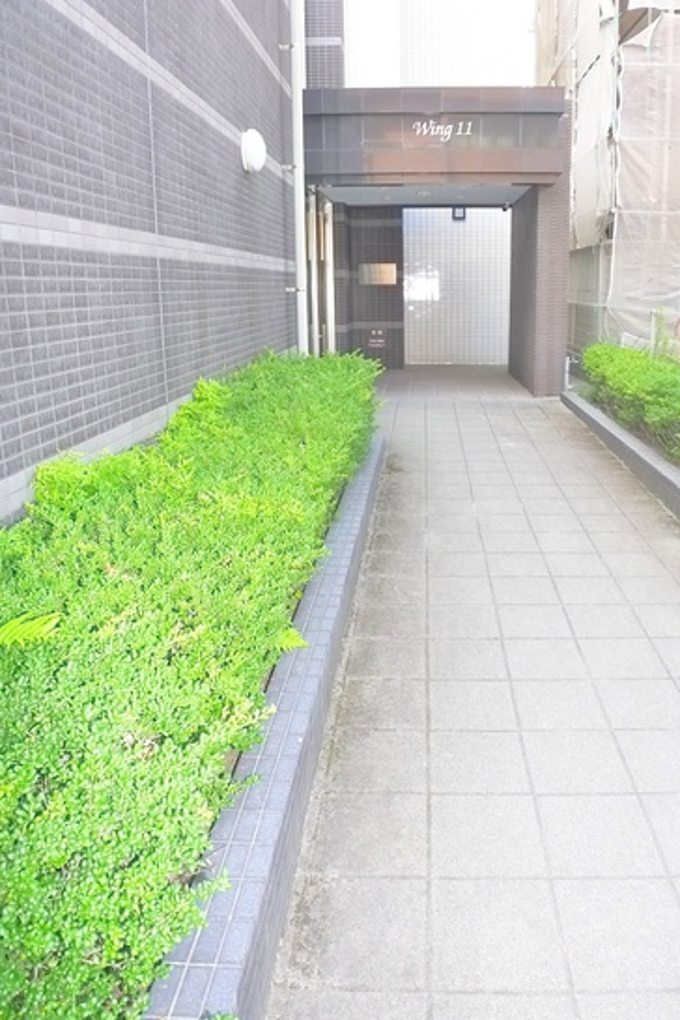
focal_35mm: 32
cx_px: 412
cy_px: 448
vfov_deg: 58.5
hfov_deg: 40.9
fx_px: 907
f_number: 2.8
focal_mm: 5.1
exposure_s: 1/125
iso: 400
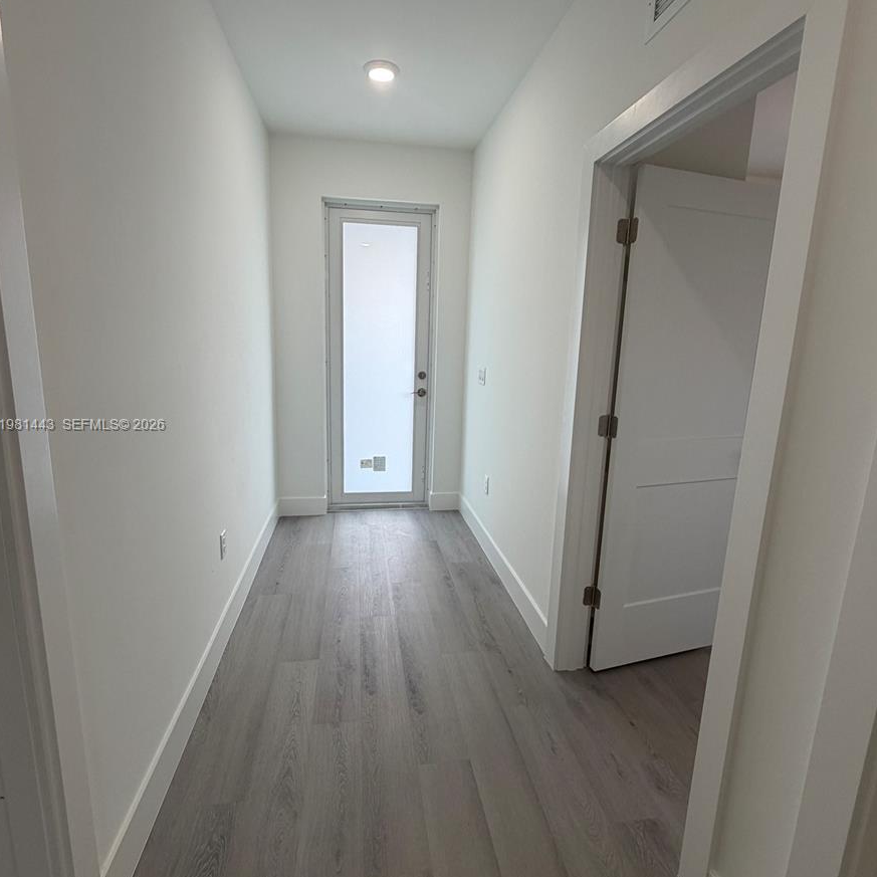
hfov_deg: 84.0
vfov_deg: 83.9
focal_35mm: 17
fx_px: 487
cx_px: 431
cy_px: 426
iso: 100
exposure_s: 1/120
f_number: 2.2
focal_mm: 2.22
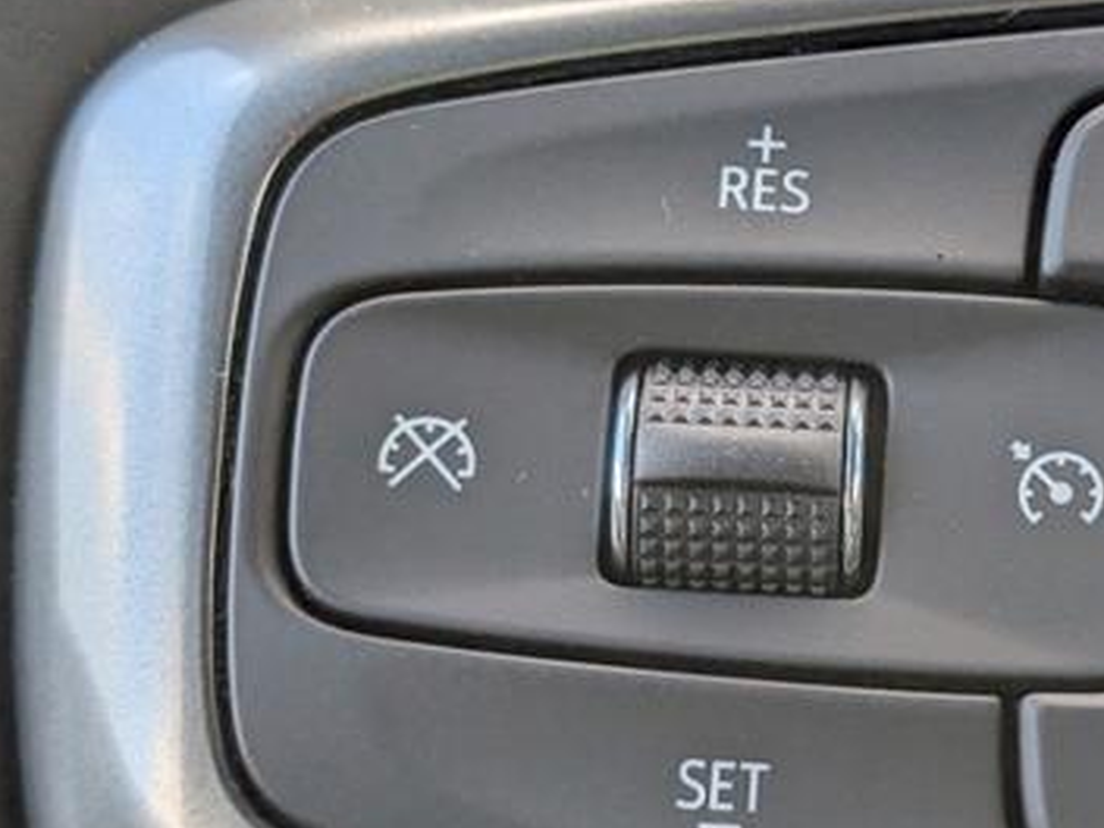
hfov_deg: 21.8
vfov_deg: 16.6
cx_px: 837
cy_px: 408
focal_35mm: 89
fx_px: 2838
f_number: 1.68
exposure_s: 1/435
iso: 86
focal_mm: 6.9
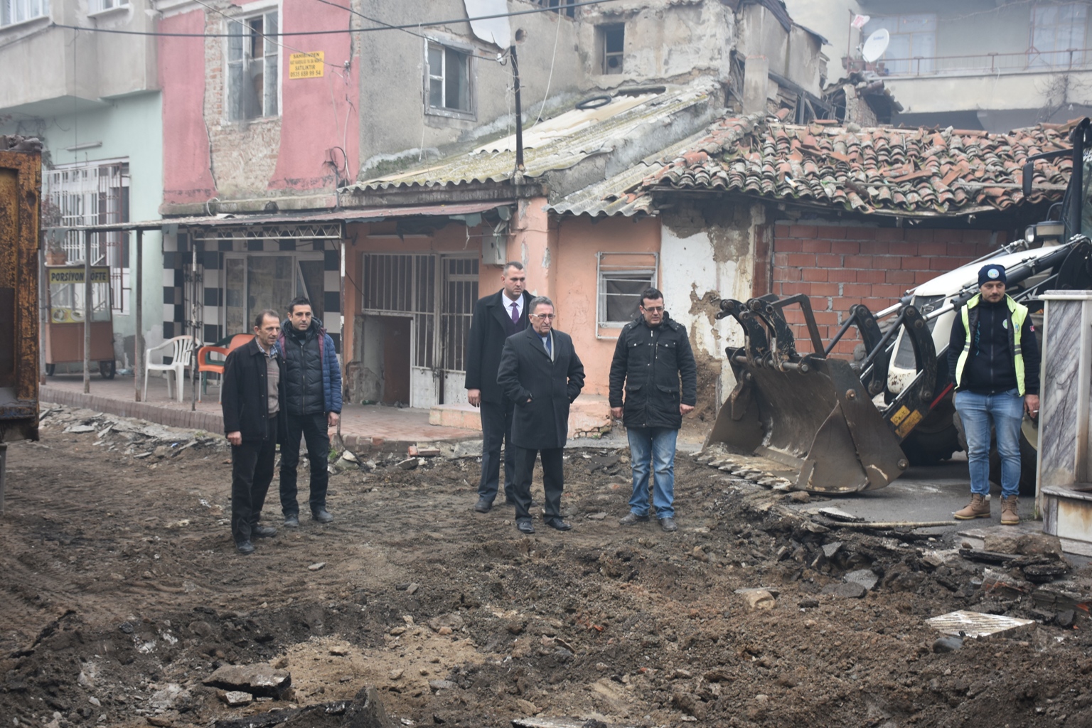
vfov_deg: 28.1
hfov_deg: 41.1
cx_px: 546
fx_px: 1456
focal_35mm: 48
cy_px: 364
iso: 200
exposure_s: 1/100
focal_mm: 32
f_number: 5
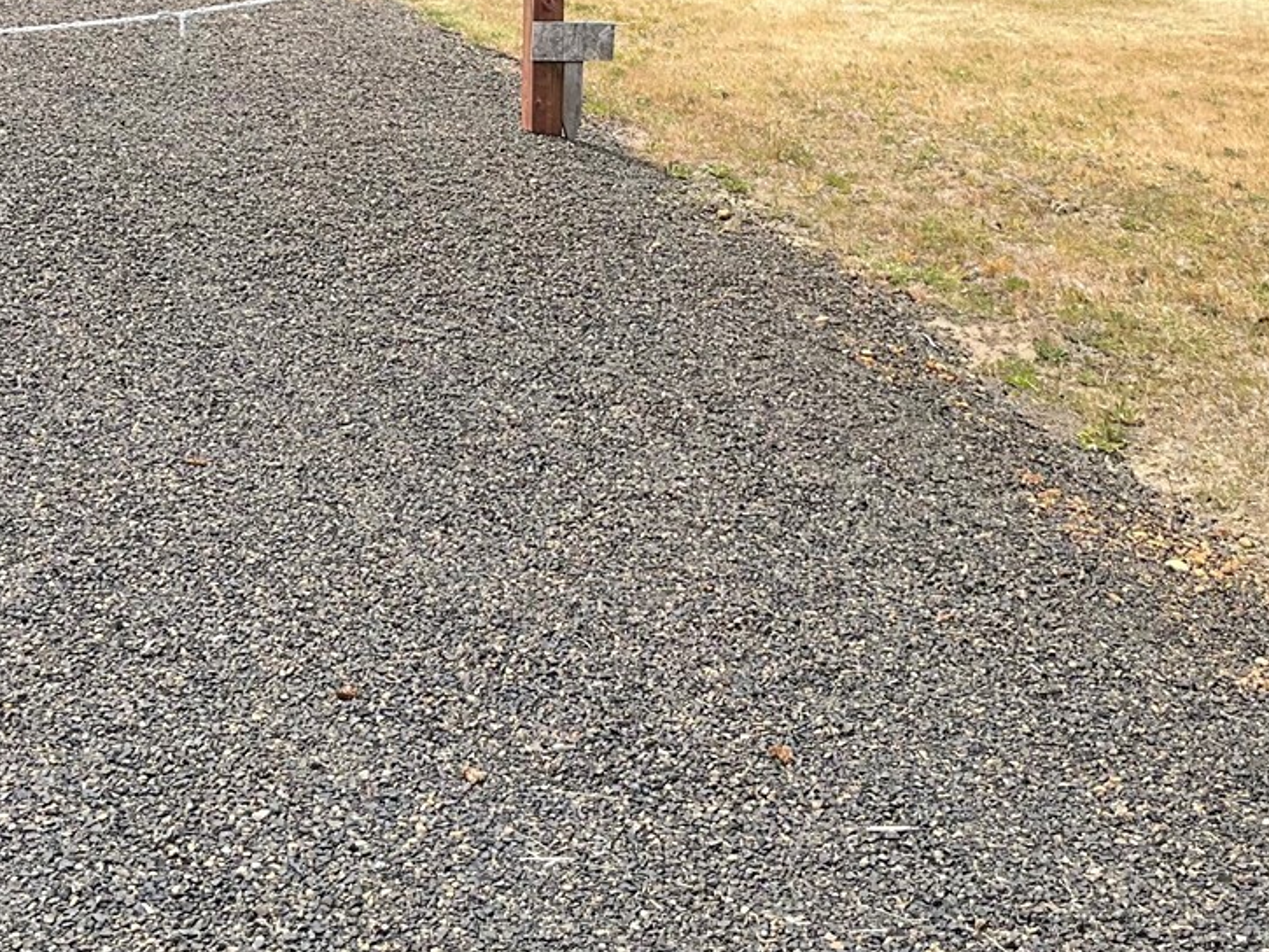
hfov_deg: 30.2
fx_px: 2347
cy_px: 74
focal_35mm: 64
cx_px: 749
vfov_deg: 22.3
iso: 25
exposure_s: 1/978
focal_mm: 3
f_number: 1.8
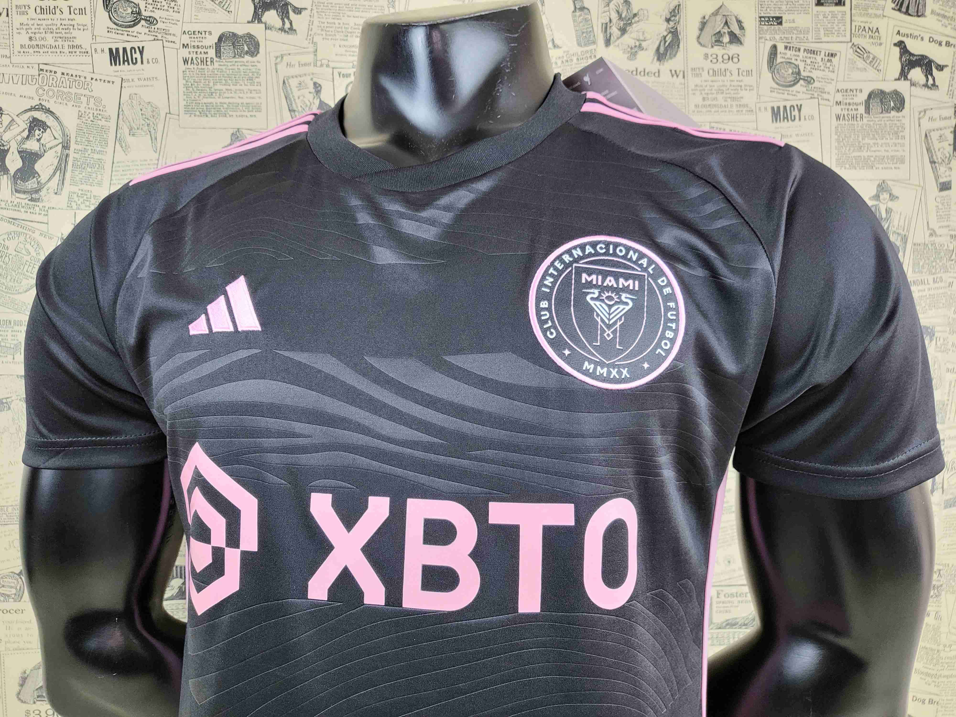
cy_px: 358
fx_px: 718
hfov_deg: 67.3
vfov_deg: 53.1
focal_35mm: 26
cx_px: 478
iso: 200
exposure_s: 1/100
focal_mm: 4.25
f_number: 1.8
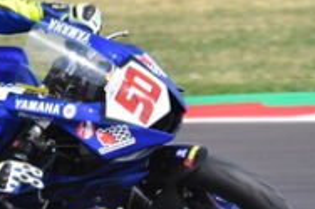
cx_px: 52
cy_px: 116
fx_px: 12965
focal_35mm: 1483
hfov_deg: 1.4
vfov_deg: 0.9
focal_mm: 300
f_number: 10
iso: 400
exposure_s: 1/1000
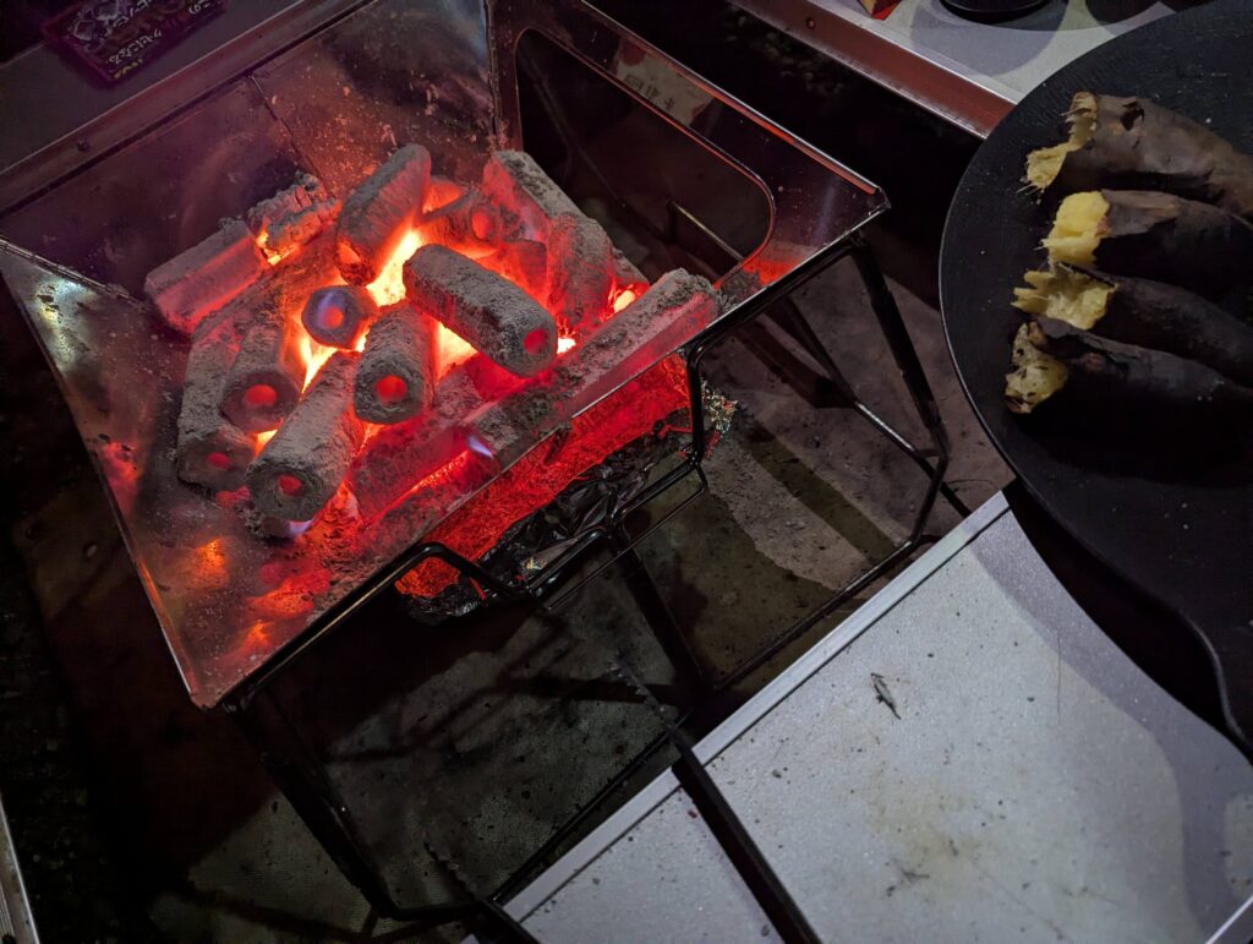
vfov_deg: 56.9
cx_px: 626
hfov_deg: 71.5
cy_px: 472
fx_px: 870
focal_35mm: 24
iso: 359
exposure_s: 1/60.2
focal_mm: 6.81
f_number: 1.85
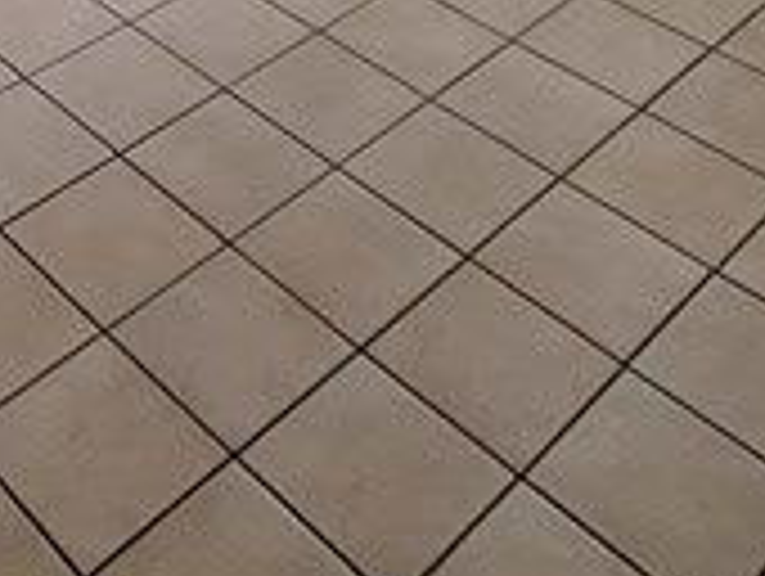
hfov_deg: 30.1
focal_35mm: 61
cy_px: -562
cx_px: 63
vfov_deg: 17.5
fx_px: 1350
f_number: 2.2
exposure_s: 1/50
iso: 160
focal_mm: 1.74
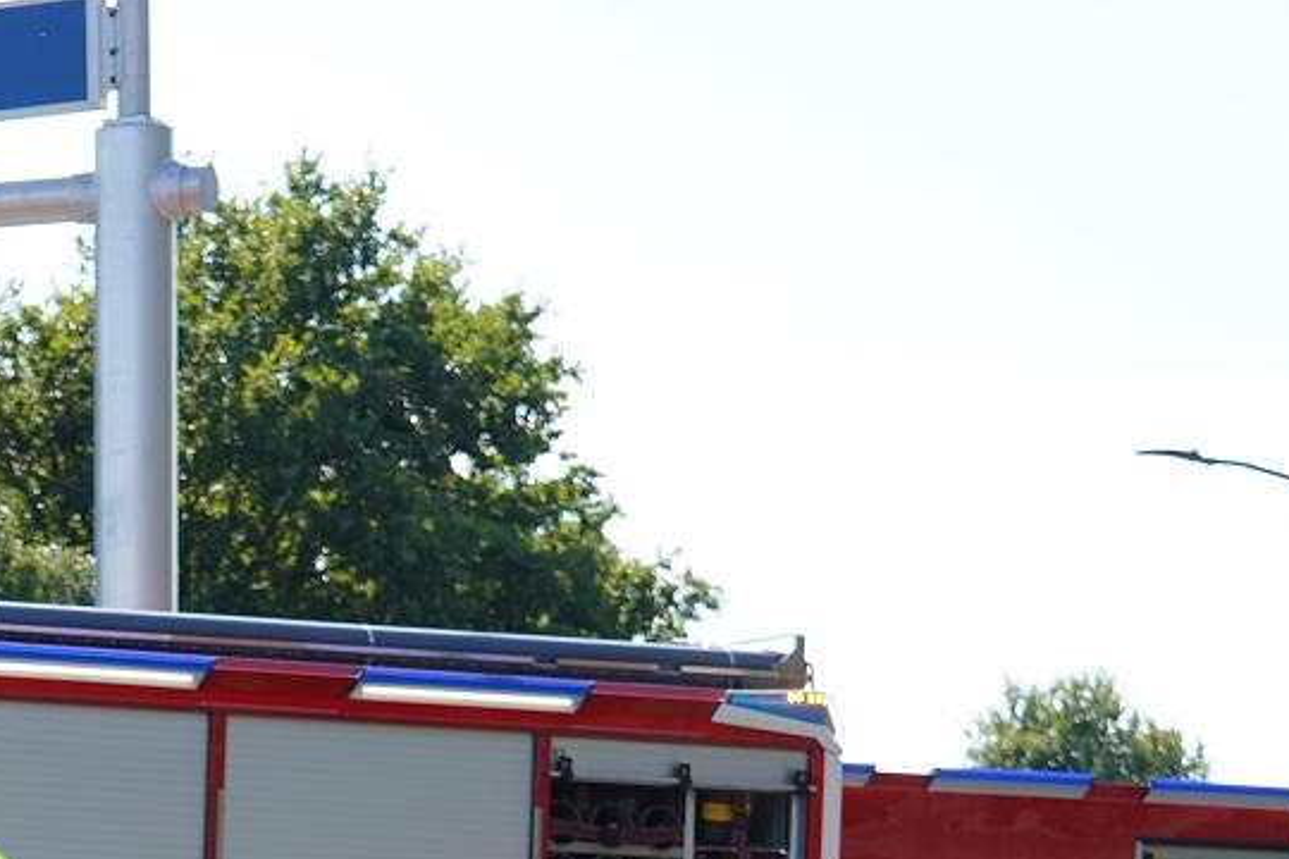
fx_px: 5478
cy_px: 1448
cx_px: -473
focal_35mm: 153
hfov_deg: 12.9
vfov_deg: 8.7
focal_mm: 43
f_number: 4.5
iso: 100
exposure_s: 1/400
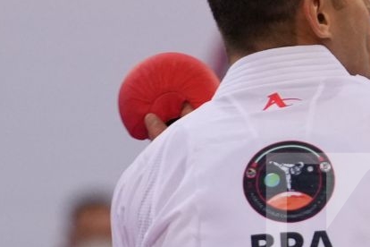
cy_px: 234
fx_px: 13411
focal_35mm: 1305
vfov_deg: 1.1
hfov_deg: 1.6
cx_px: 652
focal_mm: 200
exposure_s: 1/1000
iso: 2000
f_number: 2.8
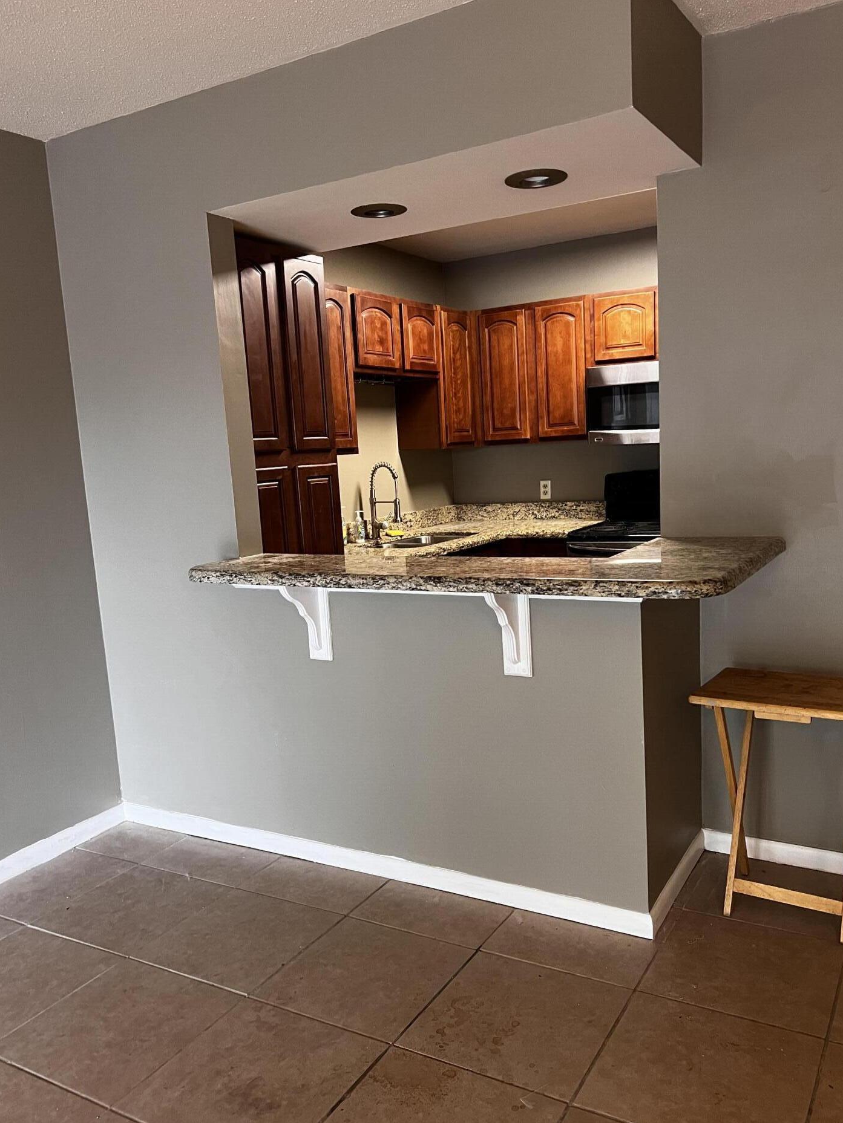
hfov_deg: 49.7
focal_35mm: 28
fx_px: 909
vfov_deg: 63.4
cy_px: 592
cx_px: 432
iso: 160
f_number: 1.5
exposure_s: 1/60
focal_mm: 5.7
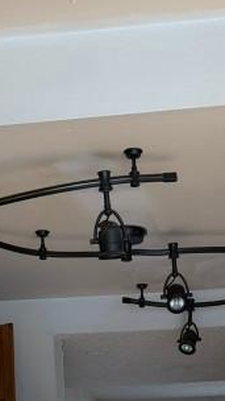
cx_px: 120
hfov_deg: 13.7
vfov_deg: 20.4
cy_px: 620
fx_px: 933
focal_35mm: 88
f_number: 1.78
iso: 125
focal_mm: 6.76
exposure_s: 1/120
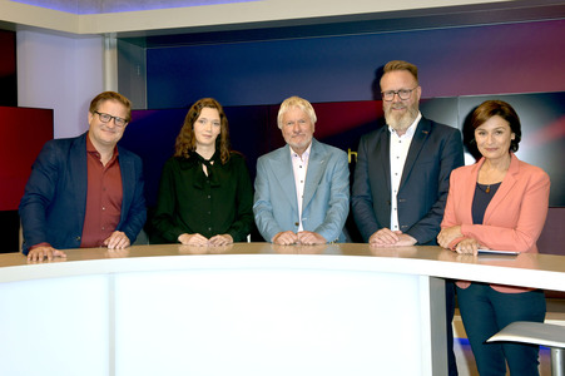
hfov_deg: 44.5
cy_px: 188
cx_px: 282
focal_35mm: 44
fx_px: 690
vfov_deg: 30.5
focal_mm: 44
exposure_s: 1/200
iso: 640
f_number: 5.6
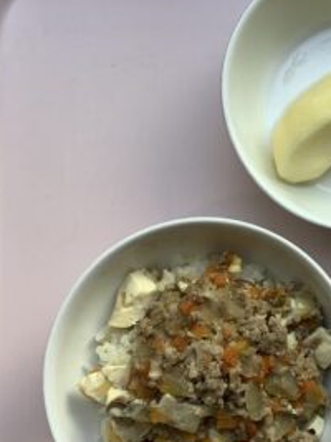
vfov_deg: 33.2
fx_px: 740
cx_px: 326
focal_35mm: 58
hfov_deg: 24.2
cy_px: 243
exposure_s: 1/120
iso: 40
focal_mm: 3.3
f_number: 2.4
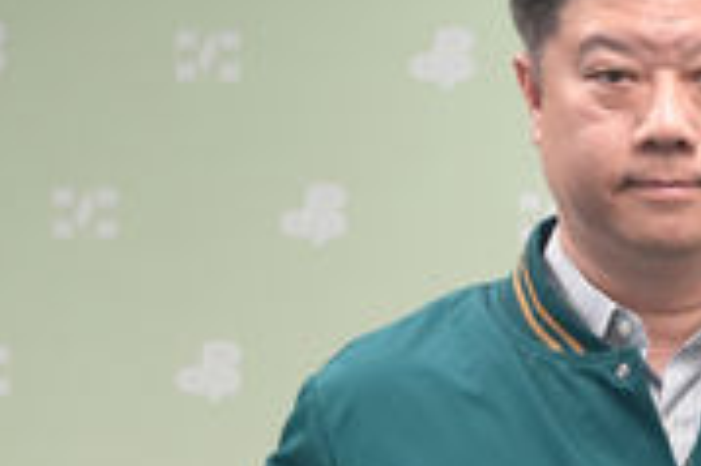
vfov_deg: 3.0
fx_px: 8923
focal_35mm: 459
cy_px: 427
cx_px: 1128
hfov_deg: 4.5
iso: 500
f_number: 5.6
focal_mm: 91
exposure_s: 1/50
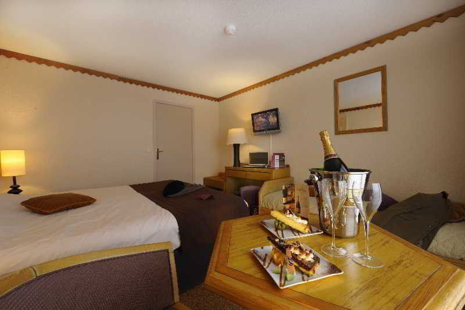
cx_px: 232
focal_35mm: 14
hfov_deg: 104.3
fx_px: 181
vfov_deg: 81.2
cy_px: 155
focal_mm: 14
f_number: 18
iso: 100
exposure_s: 2
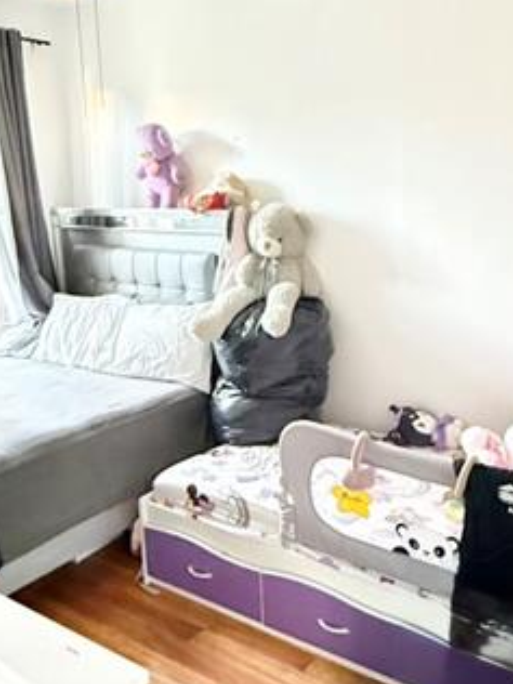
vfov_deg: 53.9
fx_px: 672
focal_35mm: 34
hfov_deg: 41.4
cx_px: 333
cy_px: 325
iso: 2000
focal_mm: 2.22
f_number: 2.2
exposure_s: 1/30
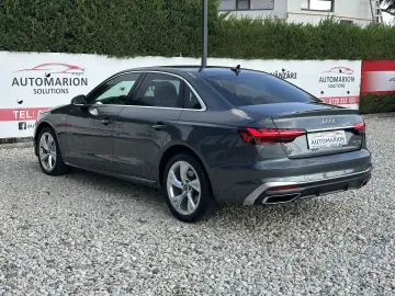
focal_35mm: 48
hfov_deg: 39.7
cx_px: 198
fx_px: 548
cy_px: 148
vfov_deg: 30.3
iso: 64
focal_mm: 6.86
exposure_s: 1/1133
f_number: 1.78
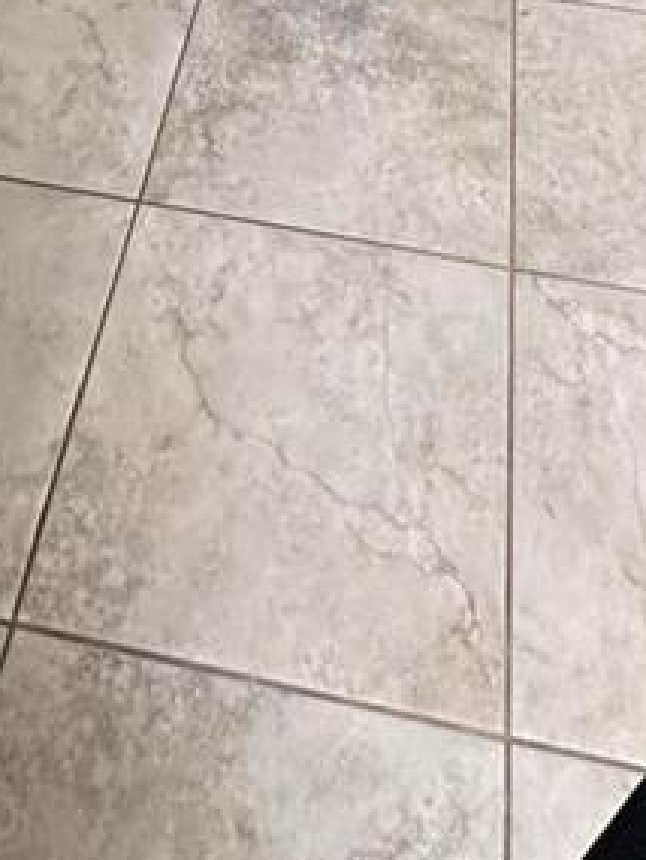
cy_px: -785
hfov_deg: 24.8
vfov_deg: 20.1
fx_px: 1467
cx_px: 254
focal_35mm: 59
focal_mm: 2.22
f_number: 2.2
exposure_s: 1/86
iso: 320
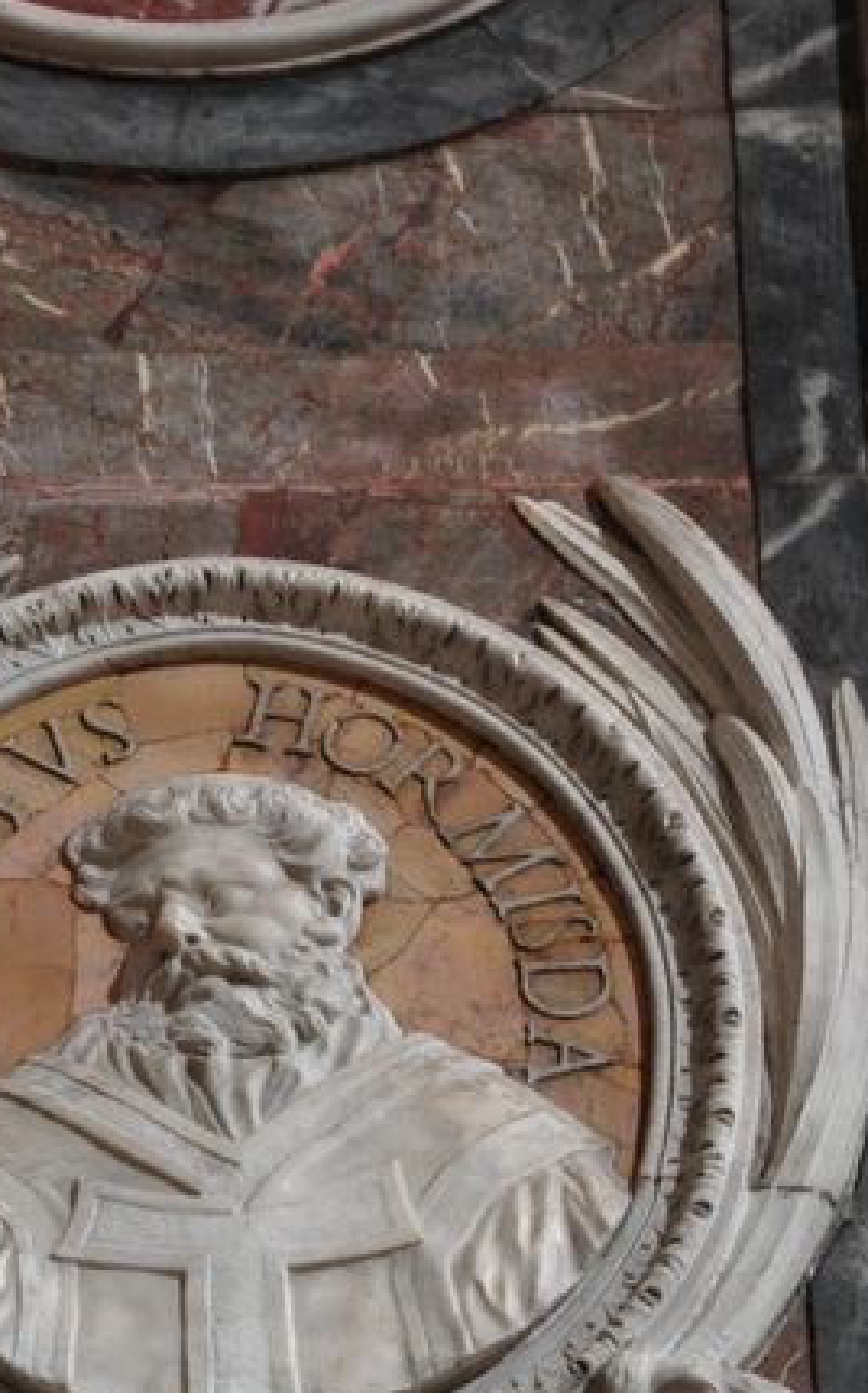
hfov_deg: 3.4
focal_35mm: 382
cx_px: 282
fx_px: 14496
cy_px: 1228
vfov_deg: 5.5
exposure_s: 1/13
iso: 800
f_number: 6.3
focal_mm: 105
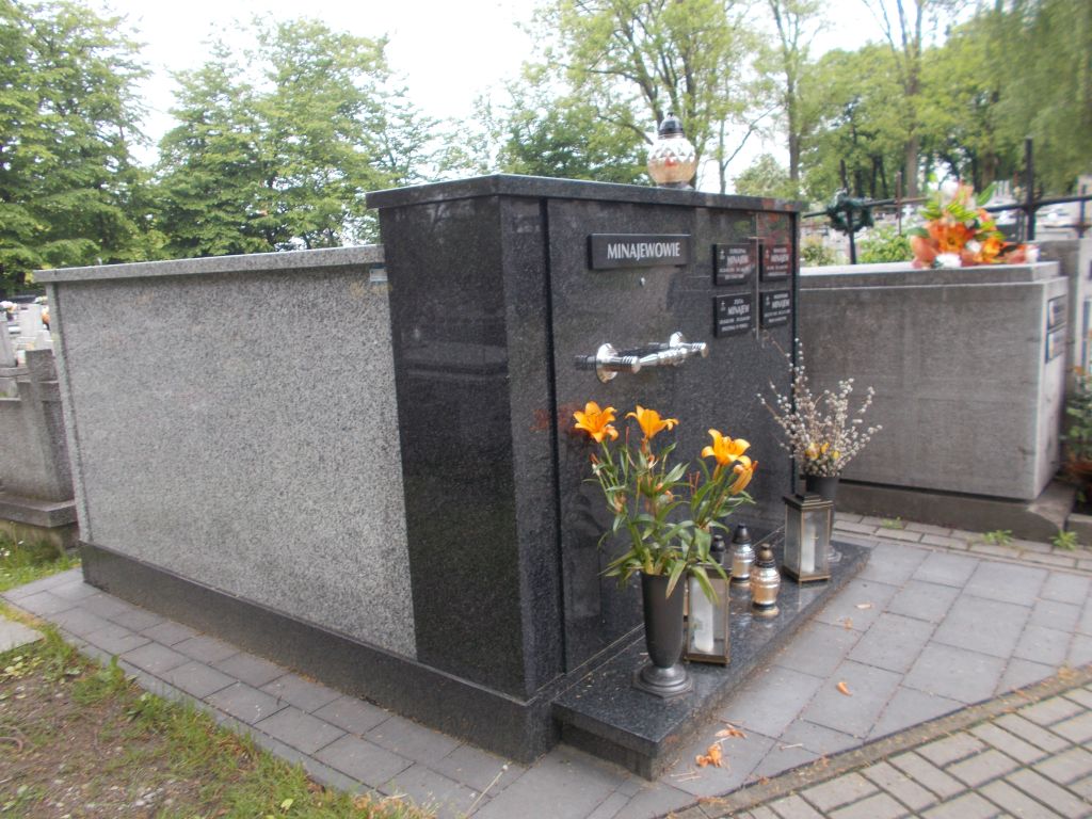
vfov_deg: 53.1
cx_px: 546
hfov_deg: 67.3
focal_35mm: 26
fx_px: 820
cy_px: 410
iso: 80
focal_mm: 4.6
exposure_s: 1/50
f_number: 3.2
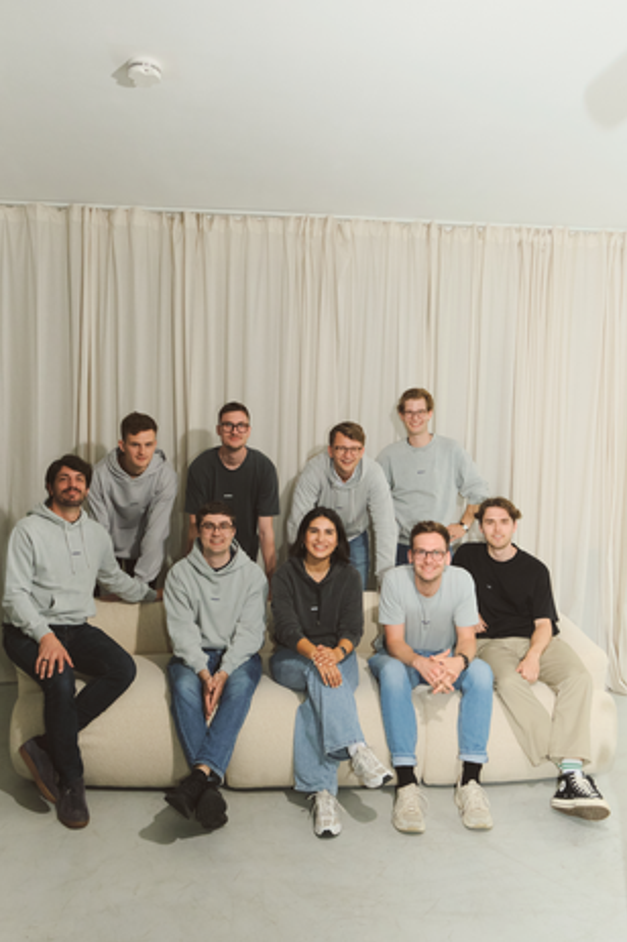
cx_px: 308
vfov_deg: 67.3
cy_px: 505
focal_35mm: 27
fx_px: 706
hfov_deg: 47.9
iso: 3200
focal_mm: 16.5
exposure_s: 1/250
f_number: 7.1
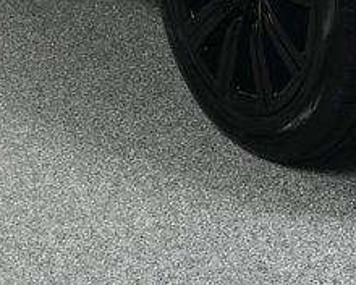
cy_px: -214
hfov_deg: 14.5
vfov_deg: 11.1
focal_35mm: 131
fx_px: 1380
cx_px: 345
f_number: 13
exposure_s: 1/160
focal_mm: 20
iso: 100
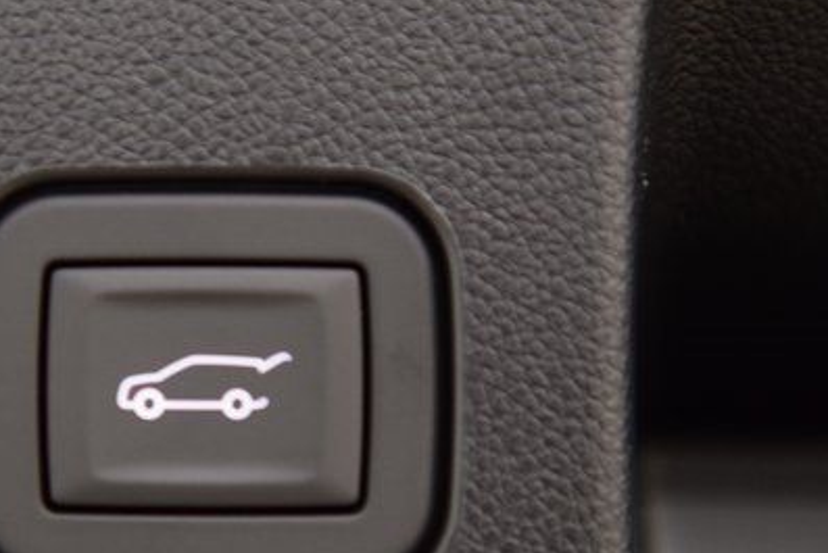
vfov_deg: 11.3
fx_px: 2784
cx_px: 184
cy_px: 368
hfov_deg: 16.8
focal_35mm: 121
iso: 1600
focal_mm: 50
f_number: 2.8
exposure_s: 1/30
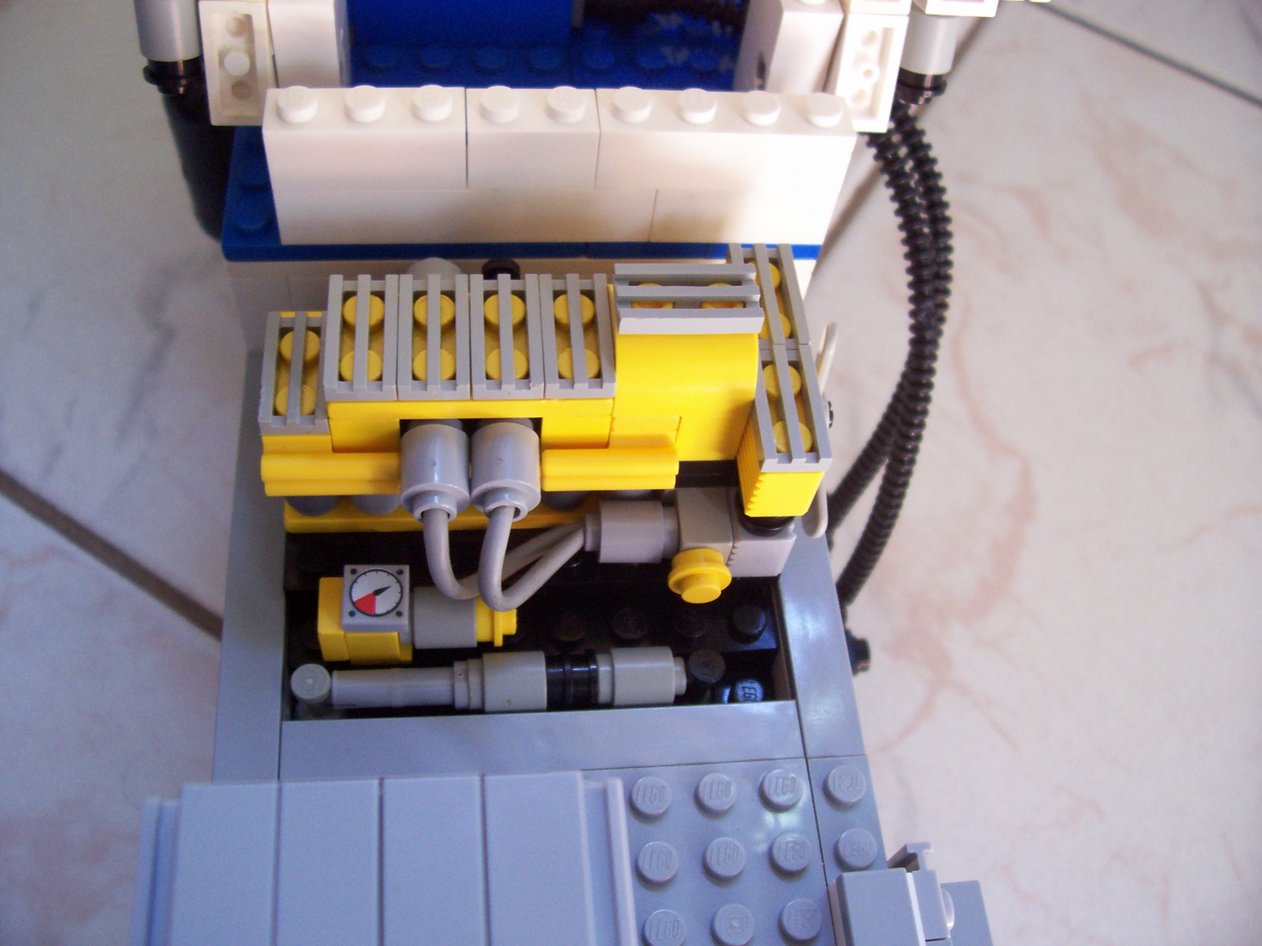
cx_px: 631
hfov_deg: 54.0
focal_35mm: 34
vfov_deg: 41.8
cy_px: 473
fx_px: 1240
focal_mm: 5.6
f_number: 2.7
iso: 159
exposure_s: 1/32
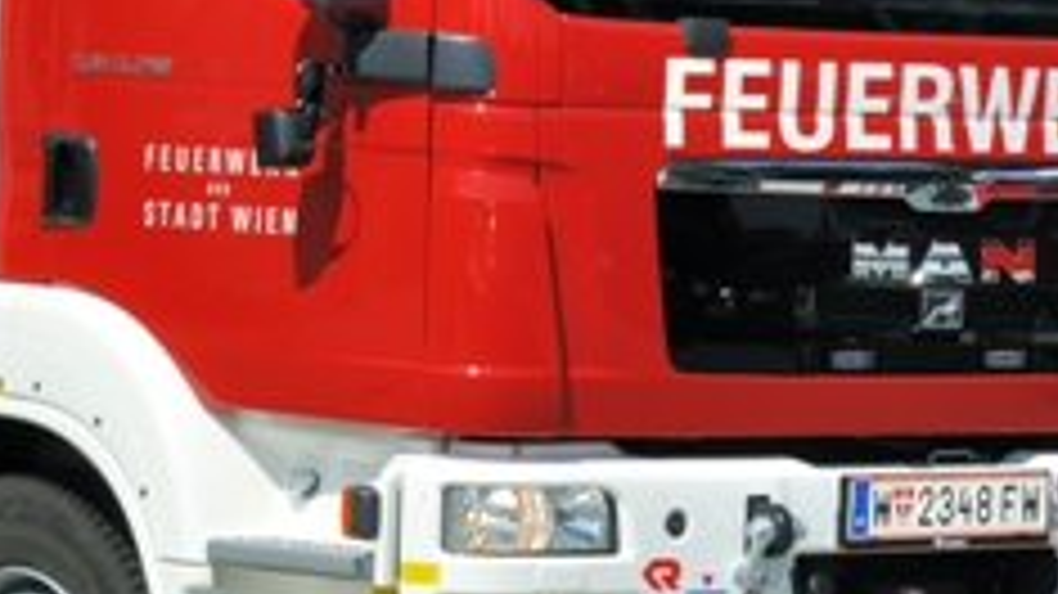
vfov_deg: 5.9
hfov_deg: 10.4
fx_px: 5777
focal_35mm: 206
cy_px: 191
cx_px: 34
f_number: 20
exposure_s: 1/200
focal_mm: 48
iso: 200
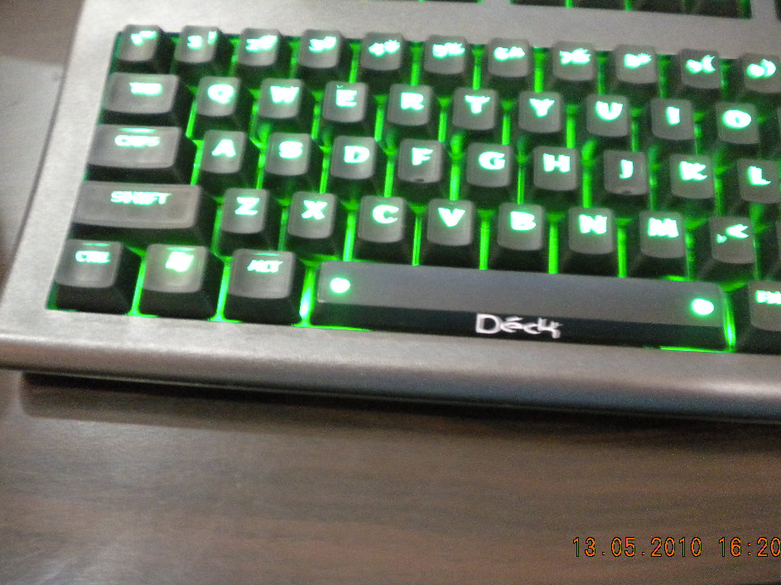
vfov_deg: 37.7
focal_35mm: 38
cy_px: 296
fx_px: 857
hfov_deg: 49.0
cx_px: 408
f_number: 3.1
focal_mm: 6.3
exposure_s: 1/6
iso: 800
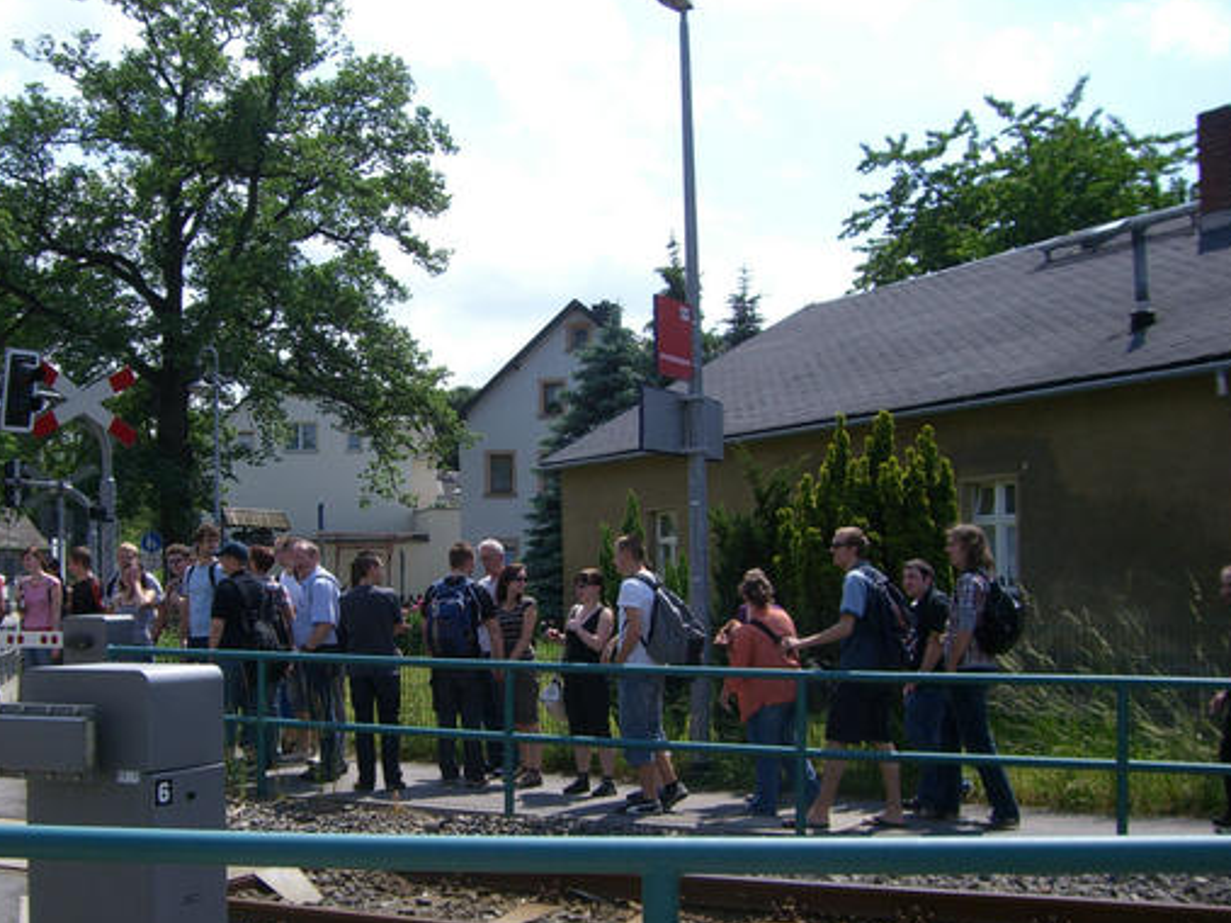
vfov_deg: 30.2
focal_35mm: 48
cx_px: 490
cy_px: 508
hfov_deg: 39.5
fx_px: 1707
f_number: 4.3
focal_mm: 6.2
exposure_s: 1/640
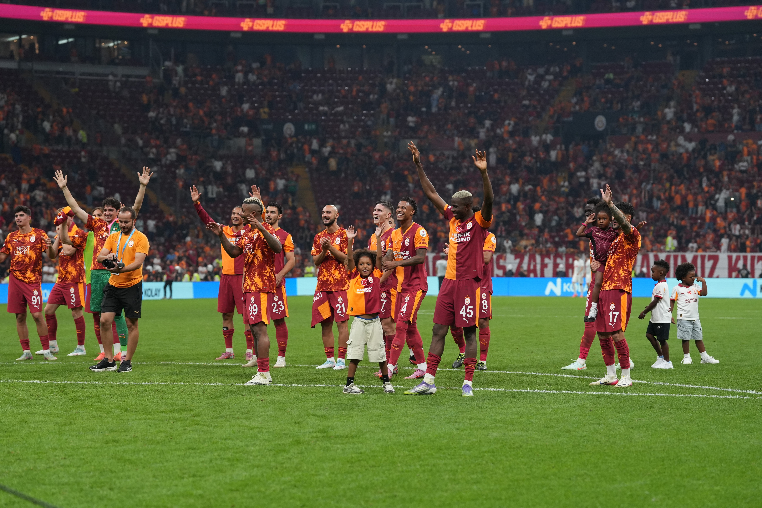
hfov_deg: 18.4
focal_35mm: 111
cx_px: 381
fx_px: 2349
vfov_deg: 12.3
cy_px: 254
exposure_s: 1/1250
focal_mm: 111
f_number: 3.5
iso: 2000
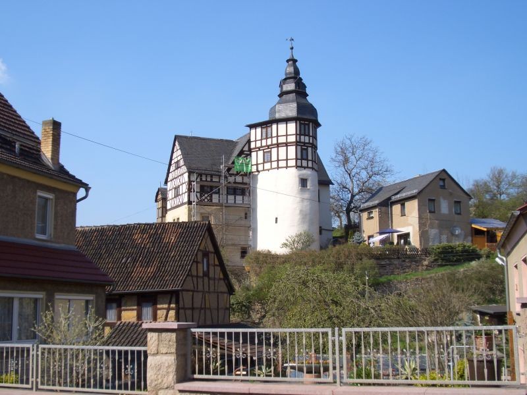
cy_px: 198
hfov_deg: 45.8
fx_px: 624
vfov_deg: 35.1
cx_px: 264
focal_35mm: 41
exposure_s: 1/320
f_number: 4.6
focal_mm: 6.8
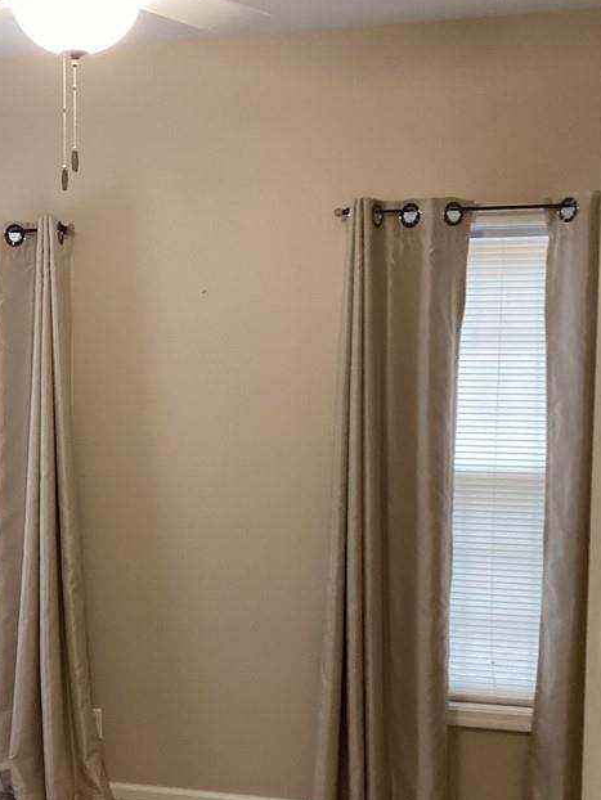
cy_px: 457
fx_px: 1180
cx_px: 54
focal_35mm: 51
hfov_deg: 27.5
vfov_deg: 37.4
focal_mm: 3.3
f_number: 2.4
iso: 200
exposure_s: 1/60
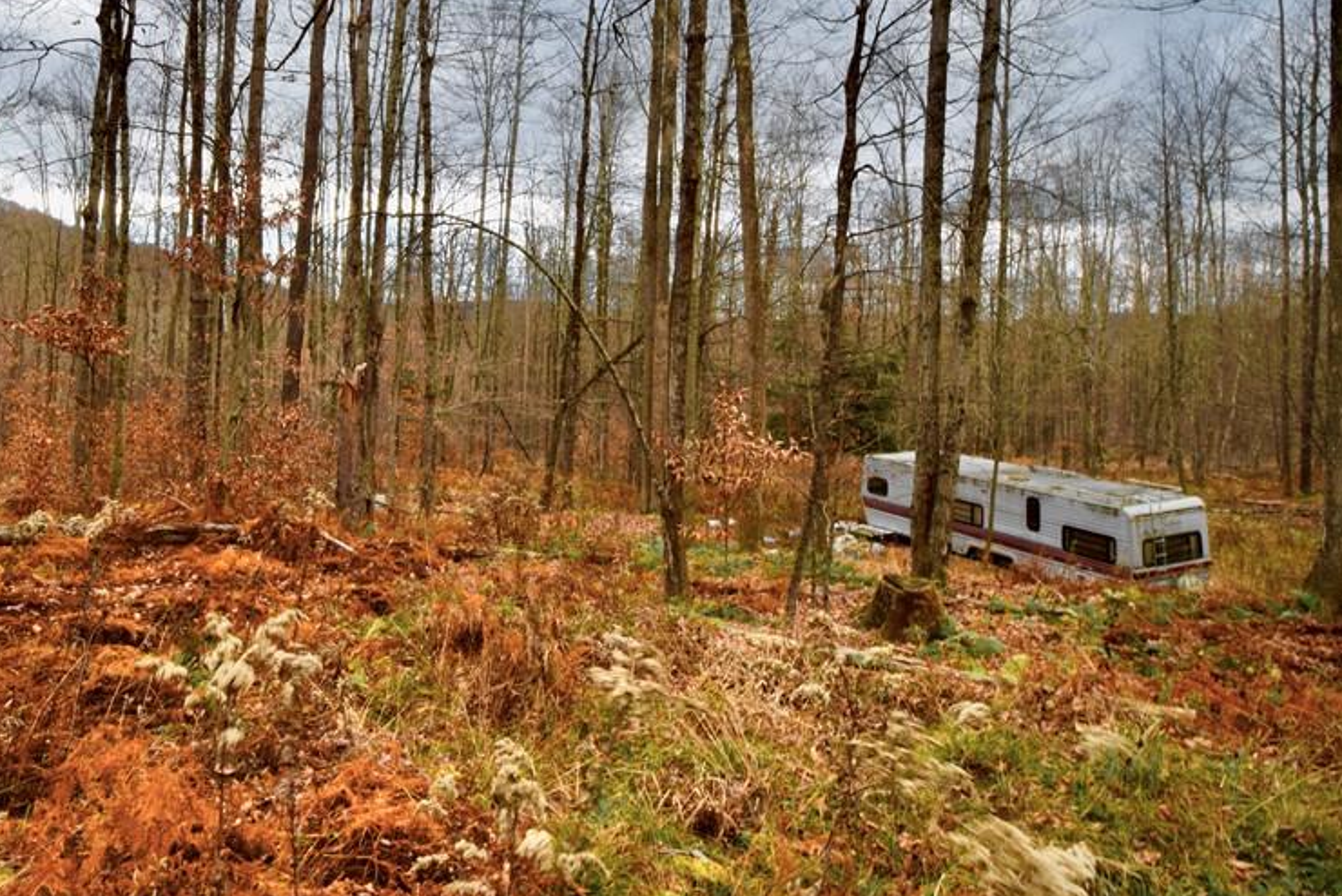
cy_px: 323
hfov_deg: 76.8
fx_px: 820
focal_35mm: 22
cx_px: 481
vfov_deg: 56.4
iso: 100
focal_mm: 10
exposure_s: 1/6
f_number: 22
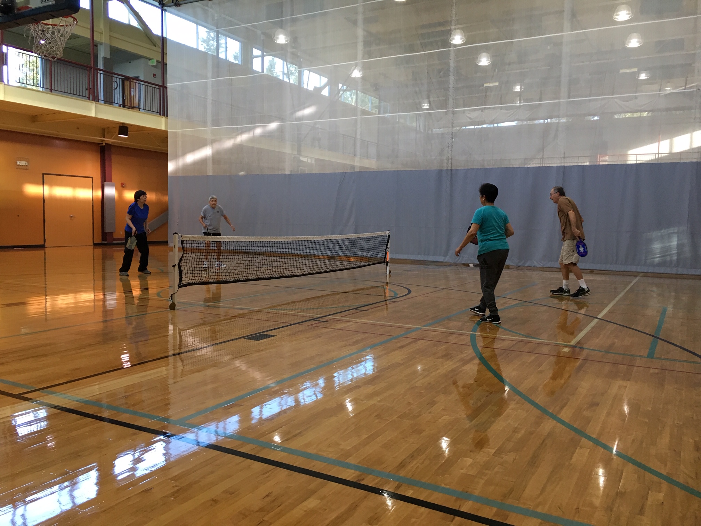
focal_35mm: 29
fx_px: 587
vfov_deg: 48.2
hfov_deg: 61.7
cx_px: 350
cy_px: 263
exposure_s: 1/30
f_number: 2.2
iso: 40
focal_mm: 4.15
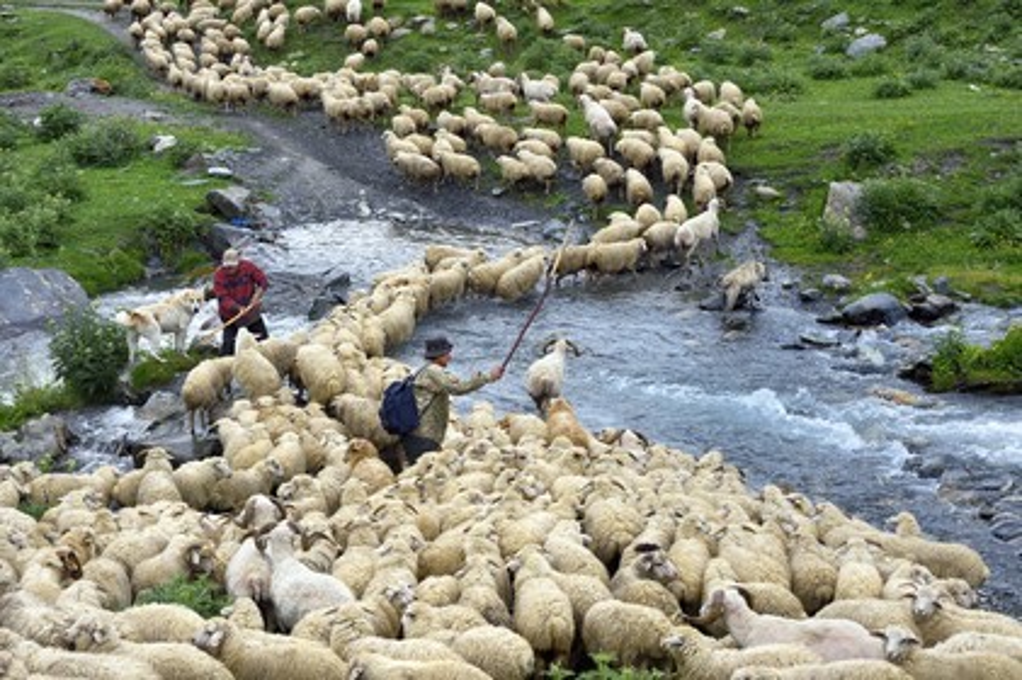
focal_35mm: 72
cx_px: 511
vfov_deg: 18.9
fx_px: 2042
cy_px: 340
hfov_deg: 28.1
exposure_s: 1/250
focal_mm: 72
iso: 400
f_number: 11
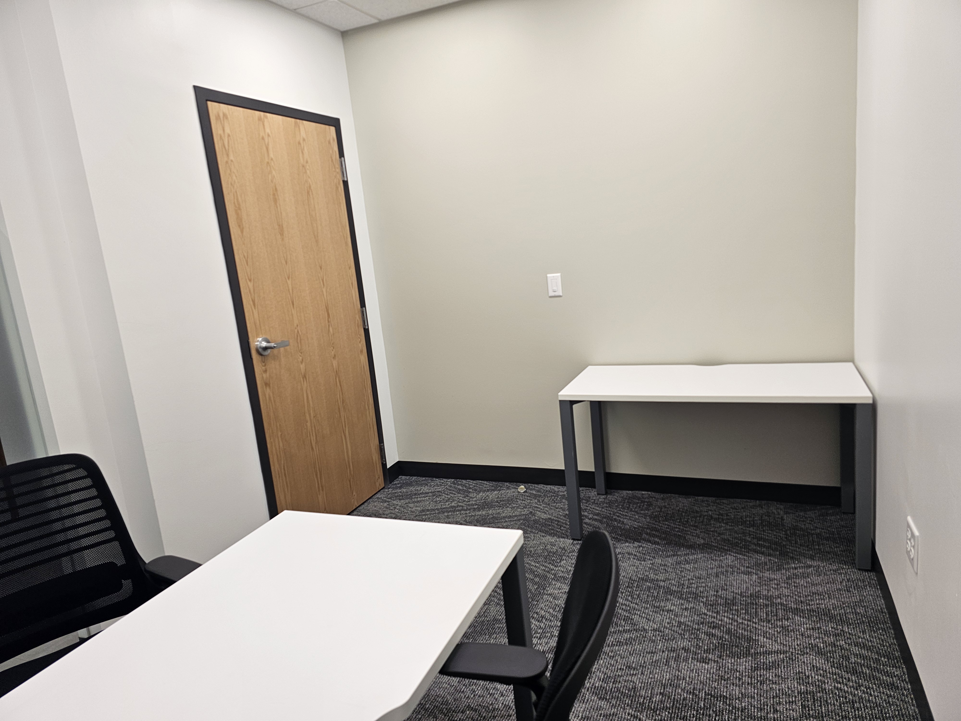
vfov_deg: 58.9
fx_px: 639
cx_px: 480
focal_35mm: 23
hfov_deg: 73.9
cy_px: 360
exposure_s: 1/180
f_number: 1.7
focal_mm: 6.3
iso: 80
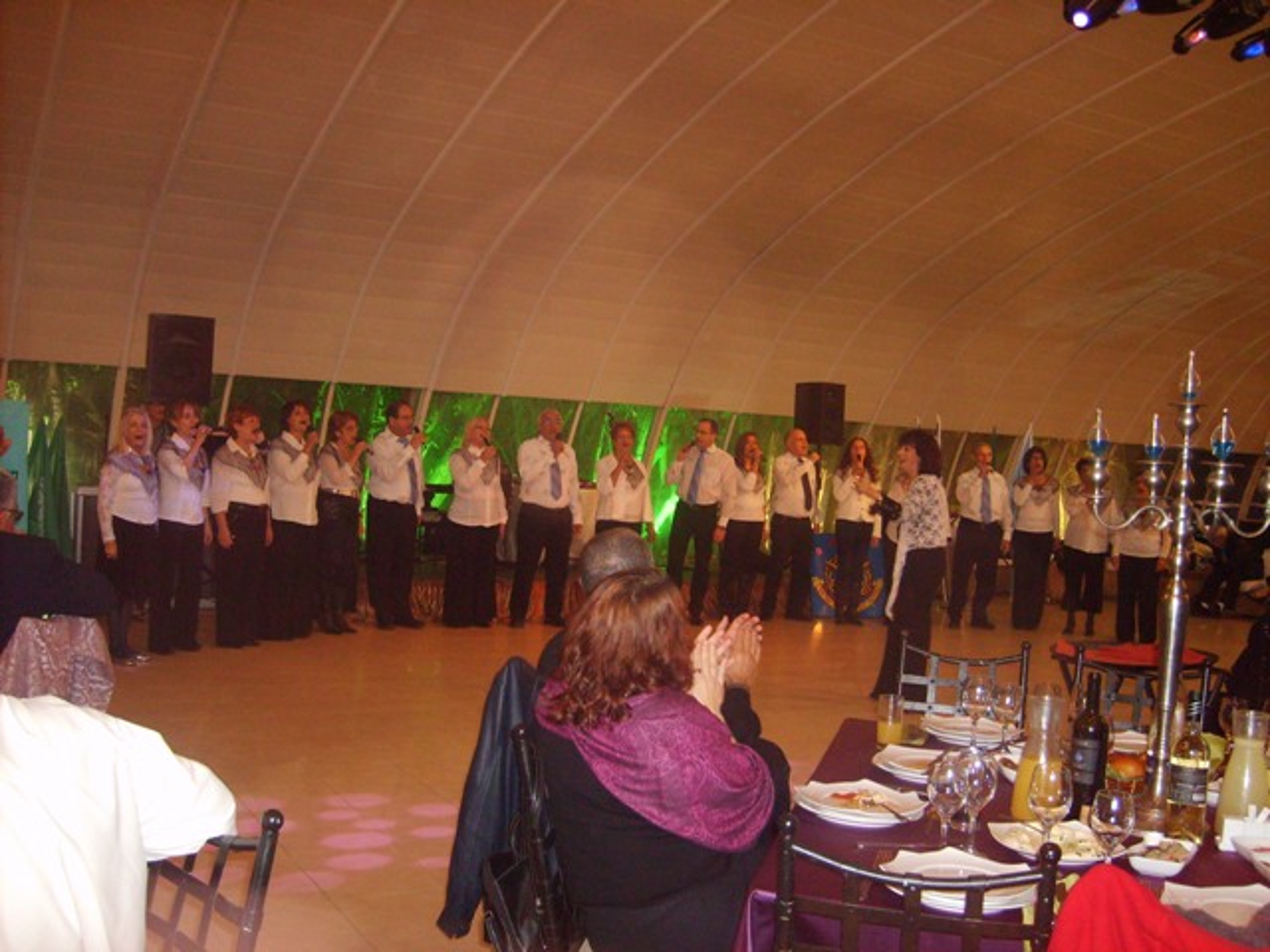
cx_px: 635
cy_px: 476
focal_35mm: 35
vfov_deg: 40.7
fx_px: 1284
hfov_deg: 52.6
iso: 253
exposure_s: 1/45
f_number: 2.8
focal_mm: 5.8
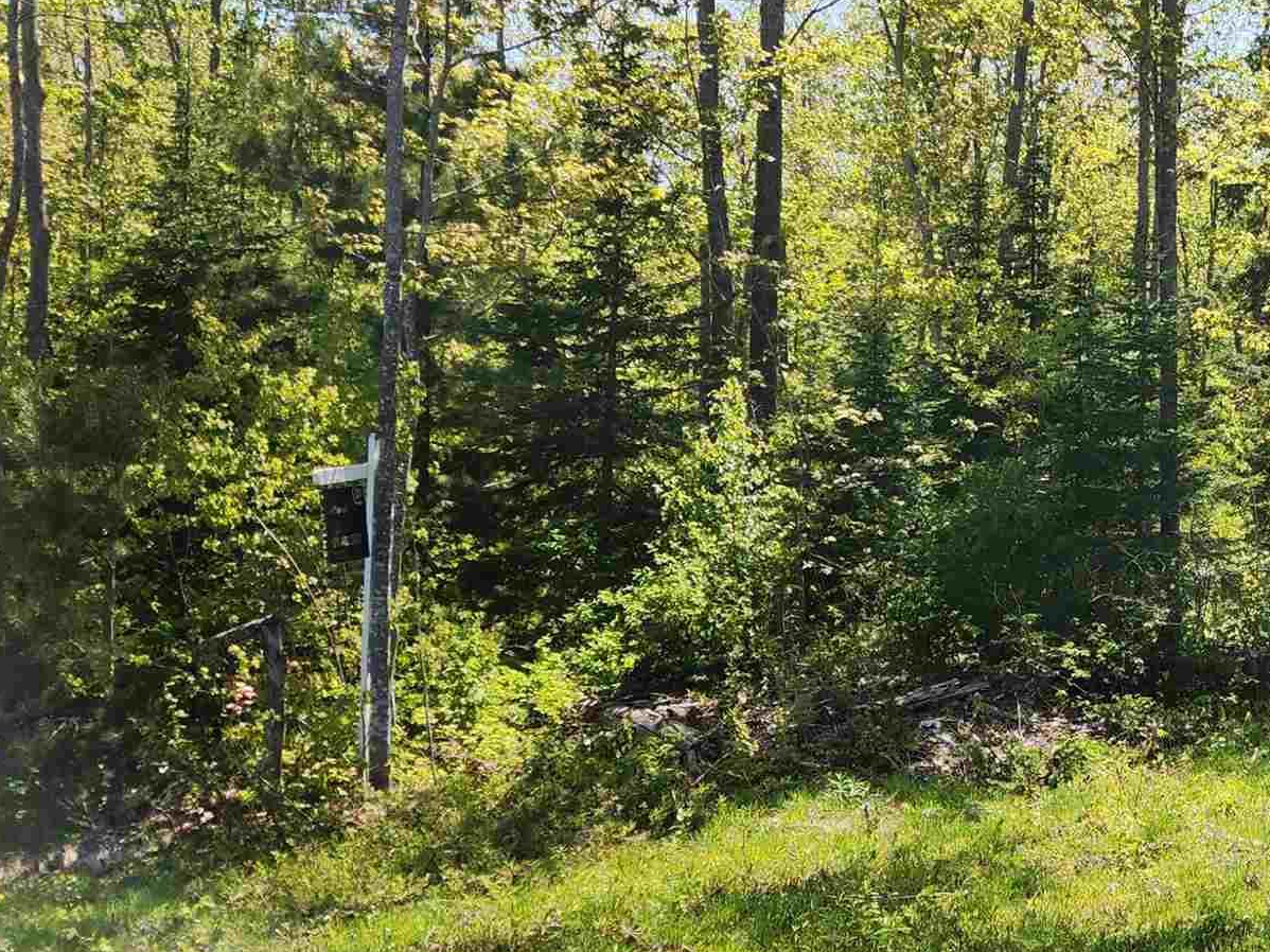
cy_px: 402
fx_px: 2164
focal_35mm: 59
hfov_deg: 29.1
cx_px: 1447
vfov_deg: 24.8
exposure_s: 1/850
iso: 20
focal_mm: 5.4
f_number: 1.8
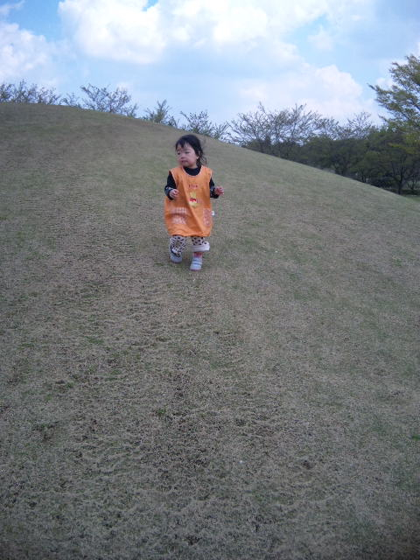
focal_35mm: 29
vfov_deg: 61.7
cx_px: 210
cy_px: 280
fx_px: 469
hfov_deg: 48.2
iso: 100
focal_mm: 4.82
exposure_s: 1/954
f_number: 2.8
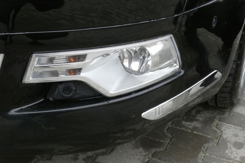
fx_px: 361
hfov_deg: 37.5
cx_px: 121
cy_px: 75
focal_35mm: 53
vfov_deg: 25.5
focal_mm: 9
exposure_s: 1/80
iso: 800
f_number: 5.6
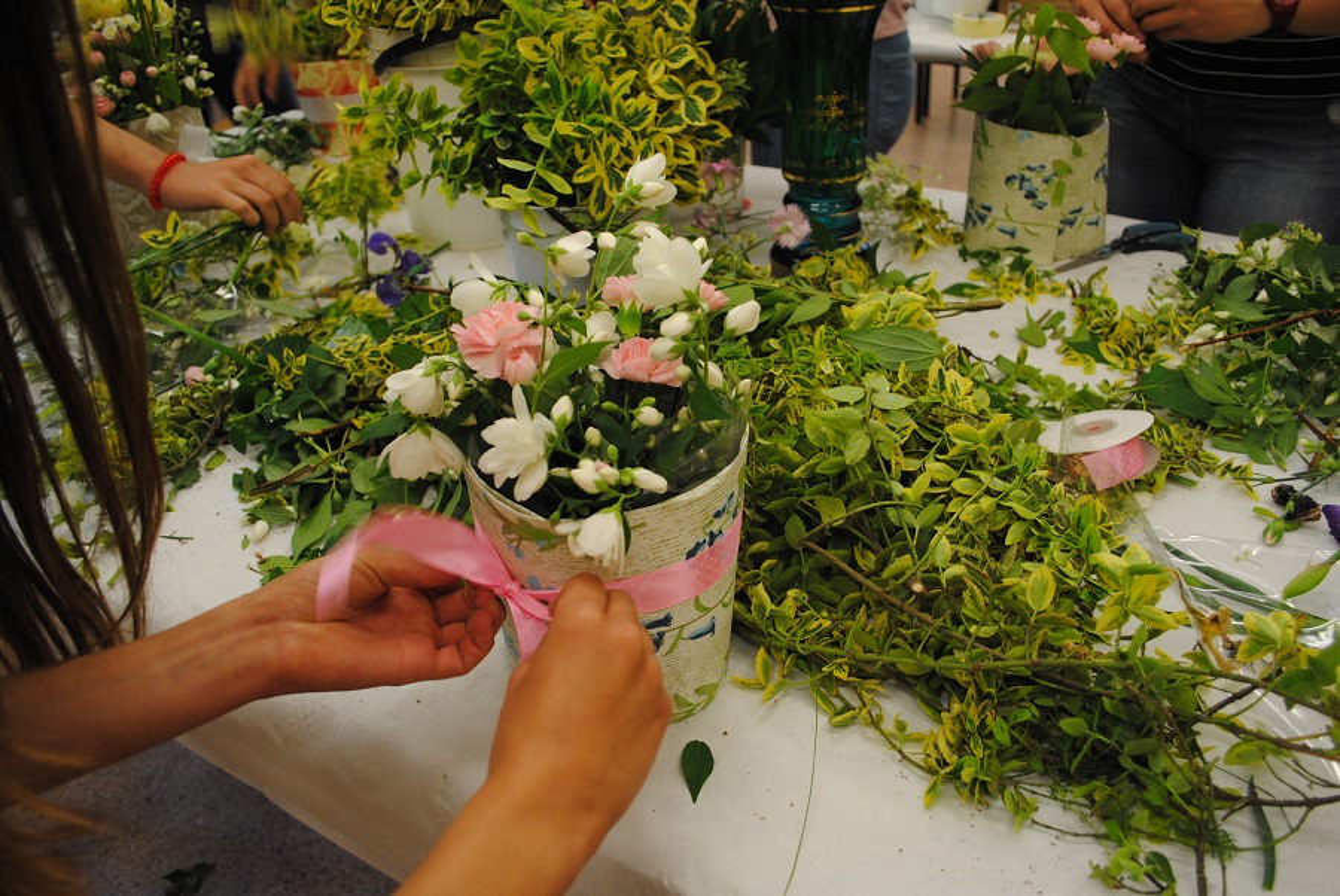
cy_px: 448
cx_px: 670
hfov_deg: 67.3
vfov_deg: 48.0
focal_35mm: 27
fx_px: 1006
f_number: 3.5
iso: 450
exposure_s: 1/30
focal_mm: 18
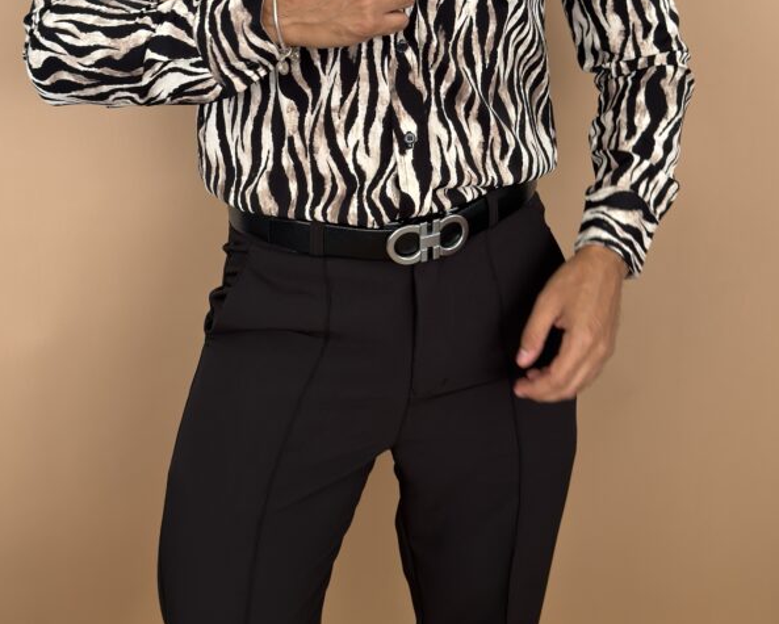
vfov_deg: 29.6
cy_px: 126
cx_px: 388
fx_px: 1153
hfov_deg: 37.3
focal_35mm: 50
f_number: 1.78
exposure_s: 1/121
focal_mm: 6.76
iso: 64
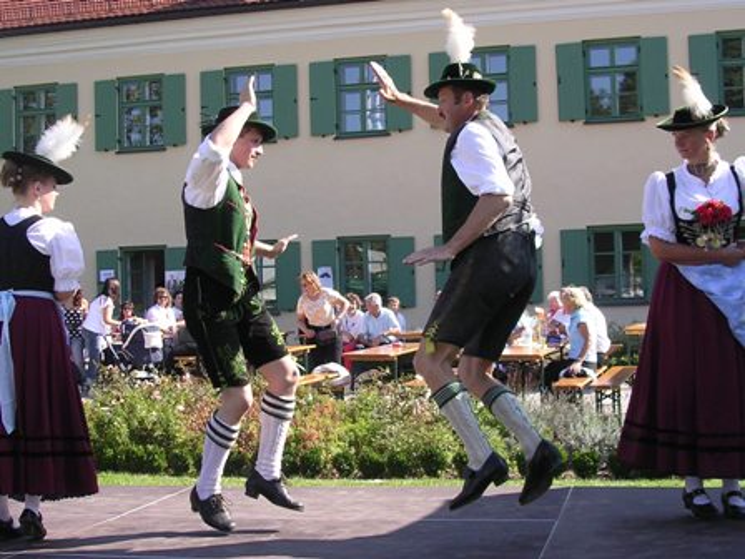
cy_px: 280
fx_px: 990
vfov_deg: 31.5
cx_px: 372
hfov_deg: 41.2
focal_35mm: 46
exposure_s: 1/327
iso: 100
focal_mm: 7.1
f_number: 3
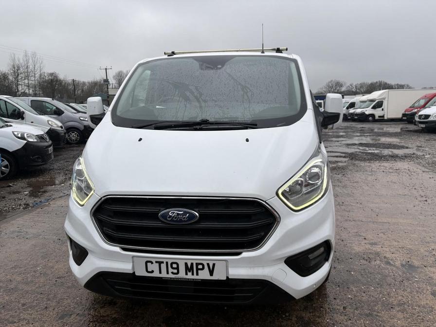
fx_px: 327
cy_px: 164
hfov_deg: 67.3
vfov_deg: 53.1
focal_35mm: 26
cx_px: 218
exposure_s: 1/907
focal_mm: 5.96
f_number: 1.6
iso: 50
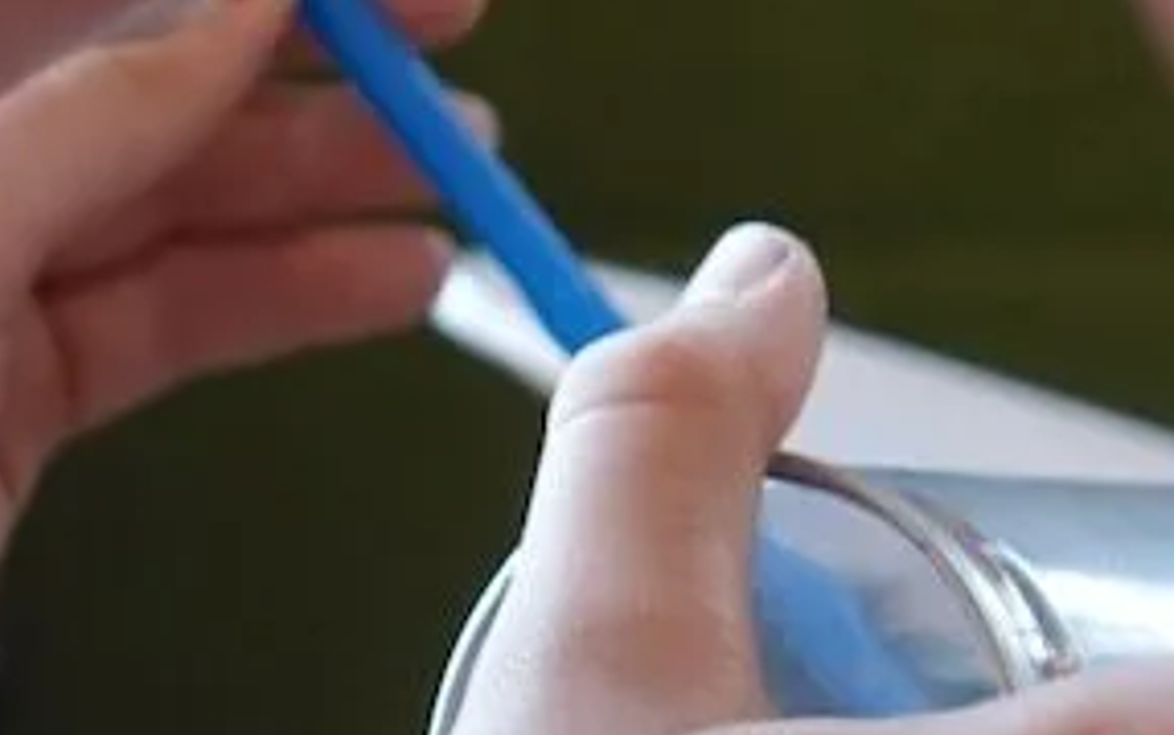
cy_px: 554
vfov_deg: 4.1
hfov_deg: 6.6
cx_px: 1047
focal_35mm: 319
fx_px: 10211
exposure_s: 1/100
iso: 400
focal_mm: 30.3
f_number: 2.8
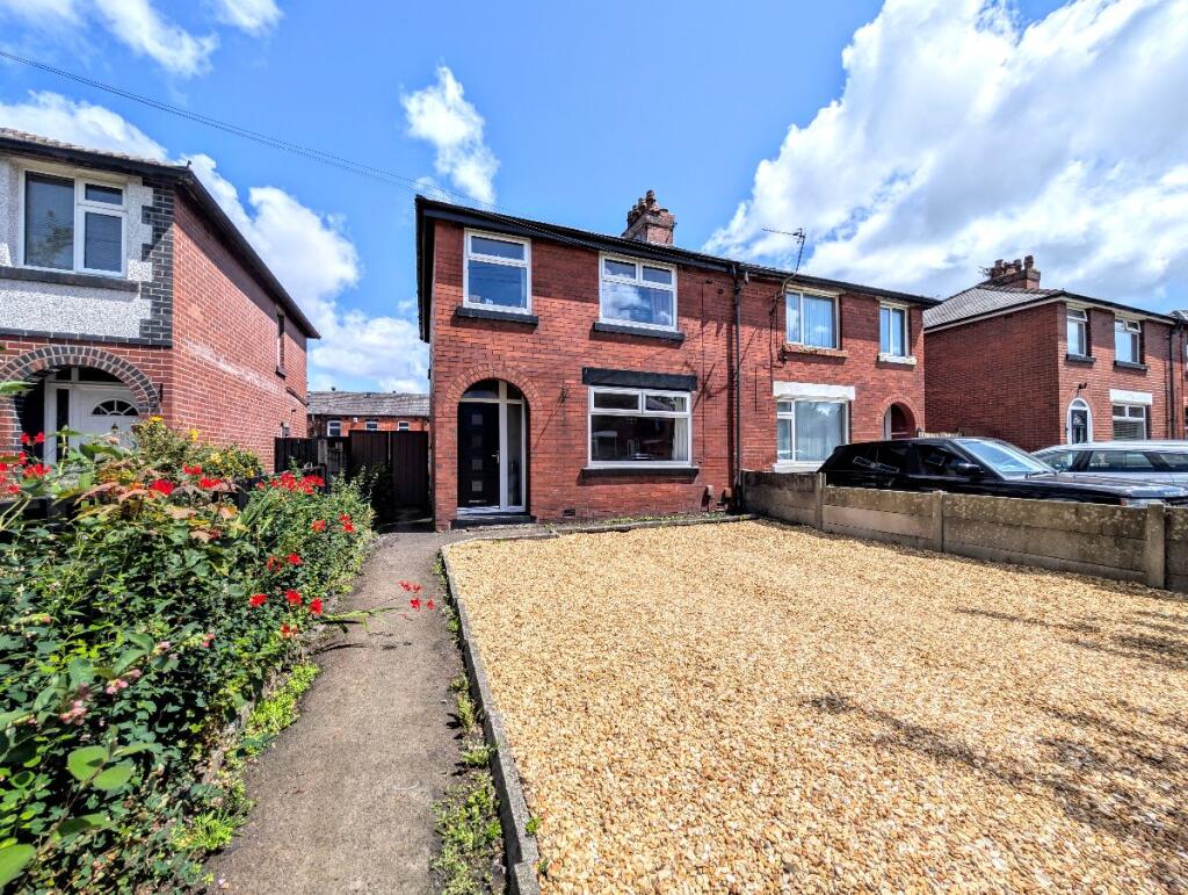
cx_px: 594
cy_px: 448
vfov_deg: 94.6
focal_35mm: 12
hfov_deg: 110.5
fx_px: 412
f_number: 1.7
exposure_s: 1/5780
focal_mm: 2.02
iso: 51
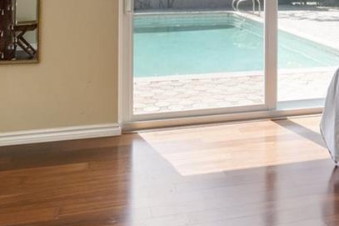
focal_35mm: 55
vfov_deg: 22.6
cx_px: 272
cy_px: -48
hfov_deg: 35.1
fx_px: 518
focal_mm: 14
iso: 320
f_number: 7.1
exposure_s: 1/40
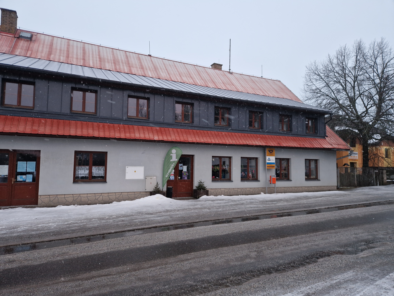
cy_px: 148
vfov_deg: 58.9
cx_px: 197
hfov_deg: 73.9
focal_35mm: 23
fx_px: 262
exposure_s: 1/100
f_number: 1.8
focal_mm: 5.4
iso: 50
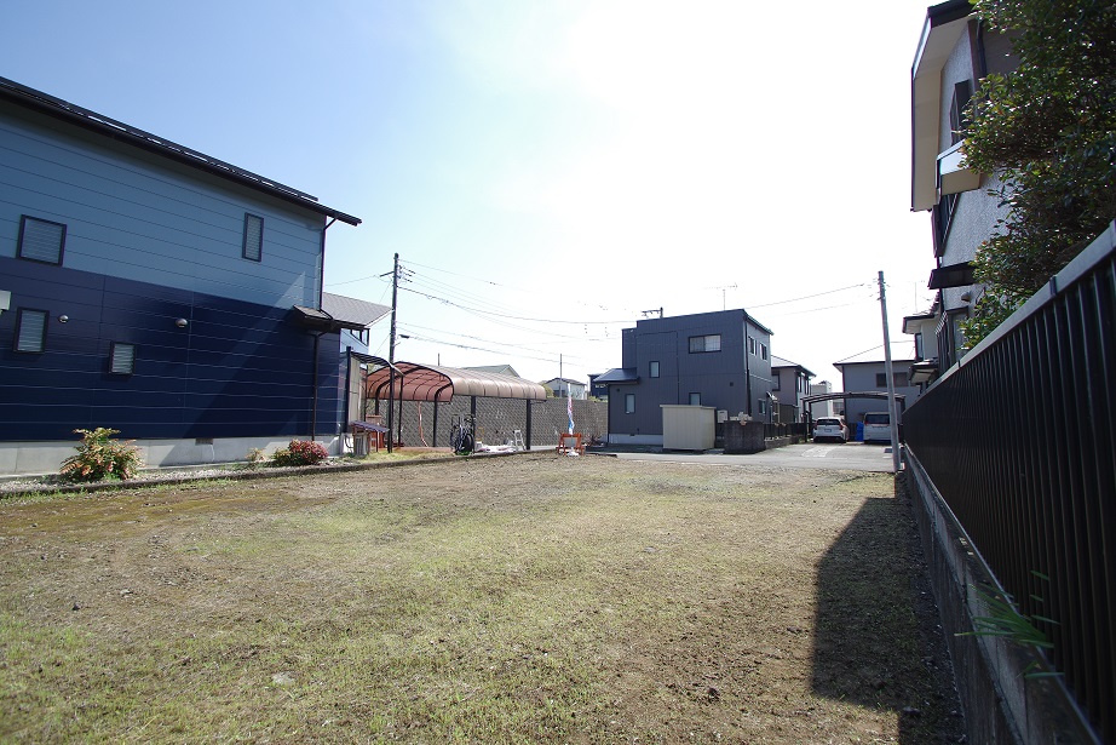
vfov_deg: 77.3
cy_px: 372
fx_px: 465
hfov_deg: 100.4
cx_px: 558
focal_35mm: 15
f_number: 7.1
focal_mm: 10
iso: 100
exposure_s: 1/250
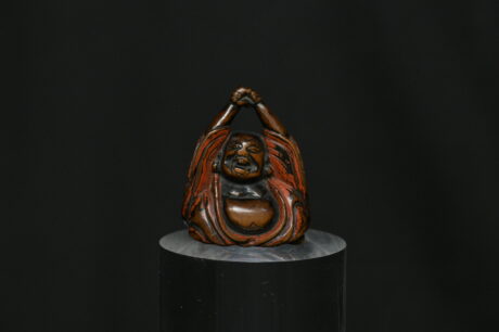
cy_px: 166
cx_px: 250
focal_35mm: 105
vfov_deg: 13.0
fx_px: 1454
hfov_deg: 19.5
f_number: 10
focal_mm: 105
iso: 4000
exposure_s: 1/125
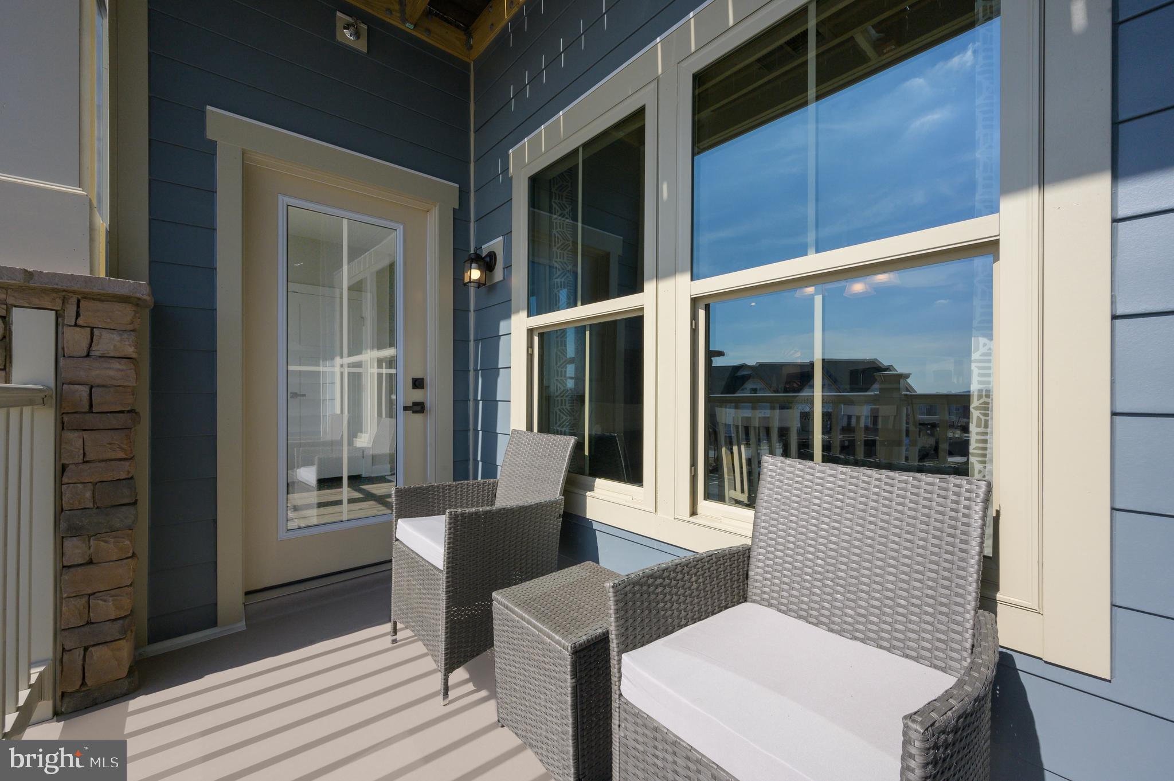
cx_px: 587
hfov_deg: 104.3
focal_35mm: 14
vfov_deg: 81.1
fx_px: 456
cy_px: 390
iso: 400
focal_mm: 14
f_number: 16
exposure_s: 1/500
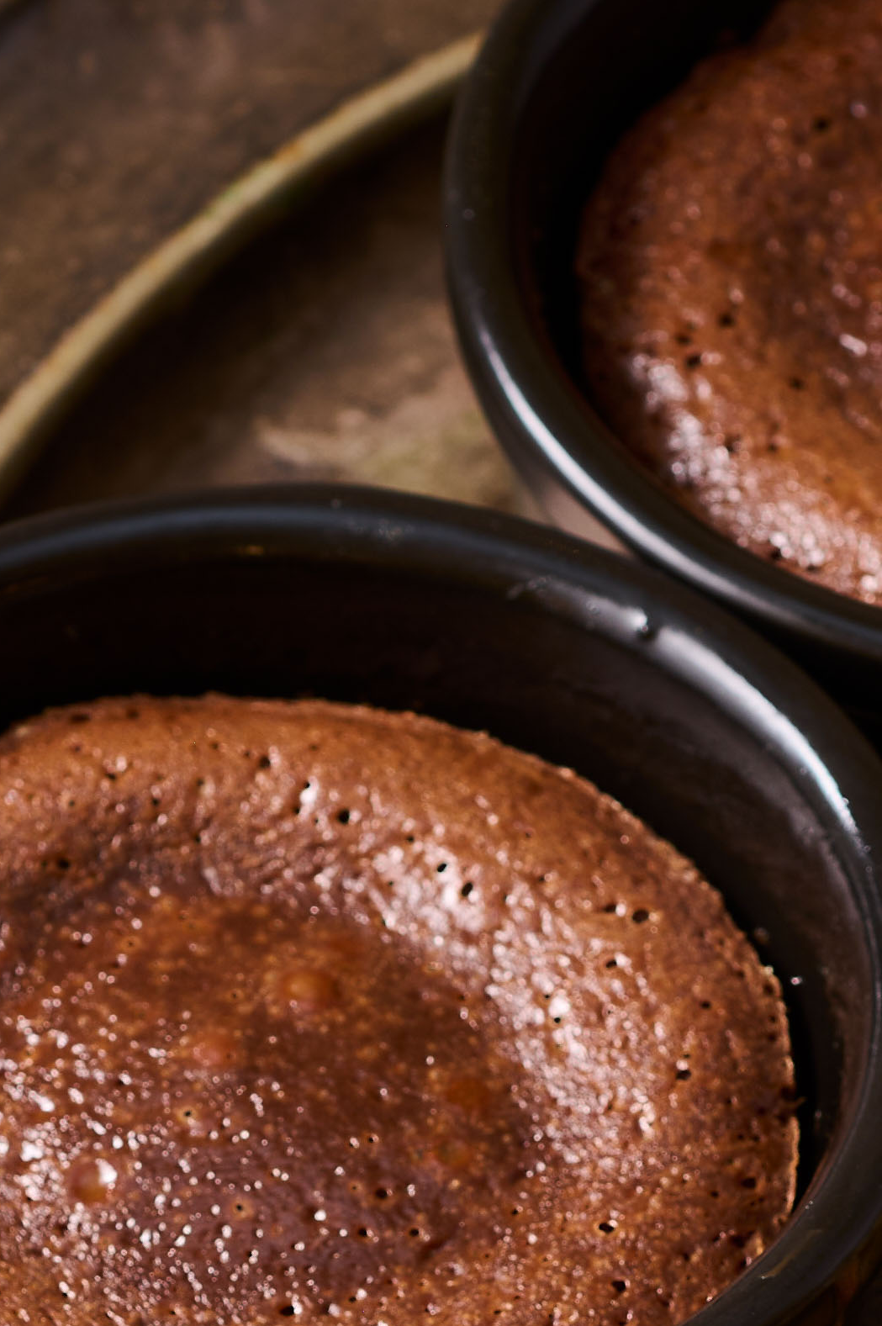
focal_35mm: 326
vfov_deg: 6.3
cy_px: 1365
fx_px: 11998
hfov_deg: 4.2
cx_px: 636
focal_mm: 85
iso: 100
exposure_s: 1/4
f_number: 8.5
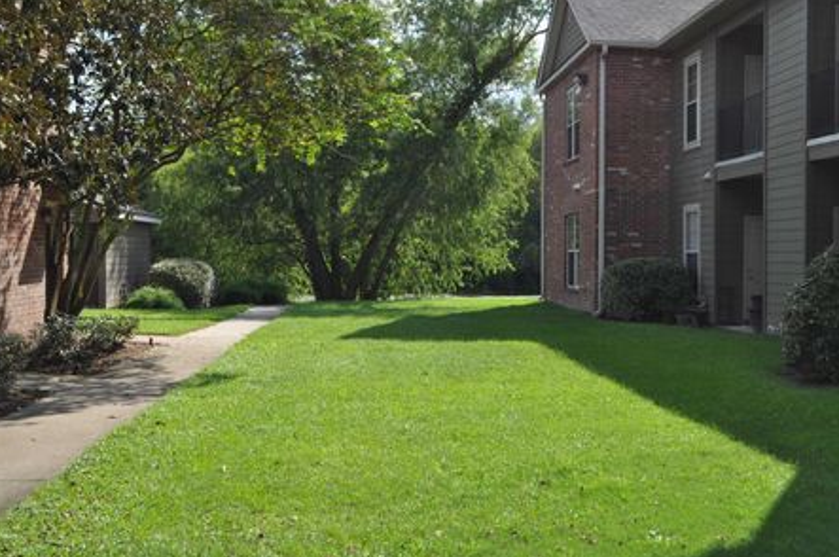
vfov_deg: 30.4
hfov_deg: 44.5
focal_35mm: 44
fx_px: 1024
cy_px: 248
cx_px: 466
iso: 200
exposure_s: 1/200
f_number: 9
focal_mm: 26
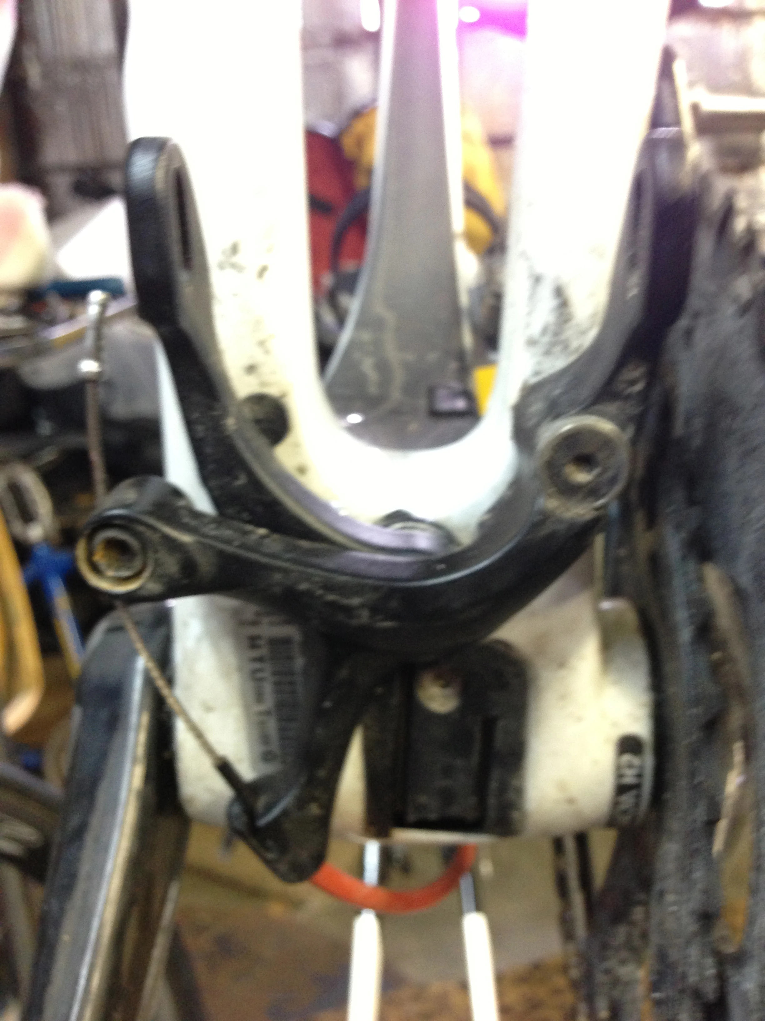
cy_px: 510
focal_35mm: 33
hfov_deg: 42.9
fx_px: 972
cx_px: 382
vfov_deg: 55.4
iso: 250
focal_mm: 4.13
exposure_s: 1/20
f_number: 2.4
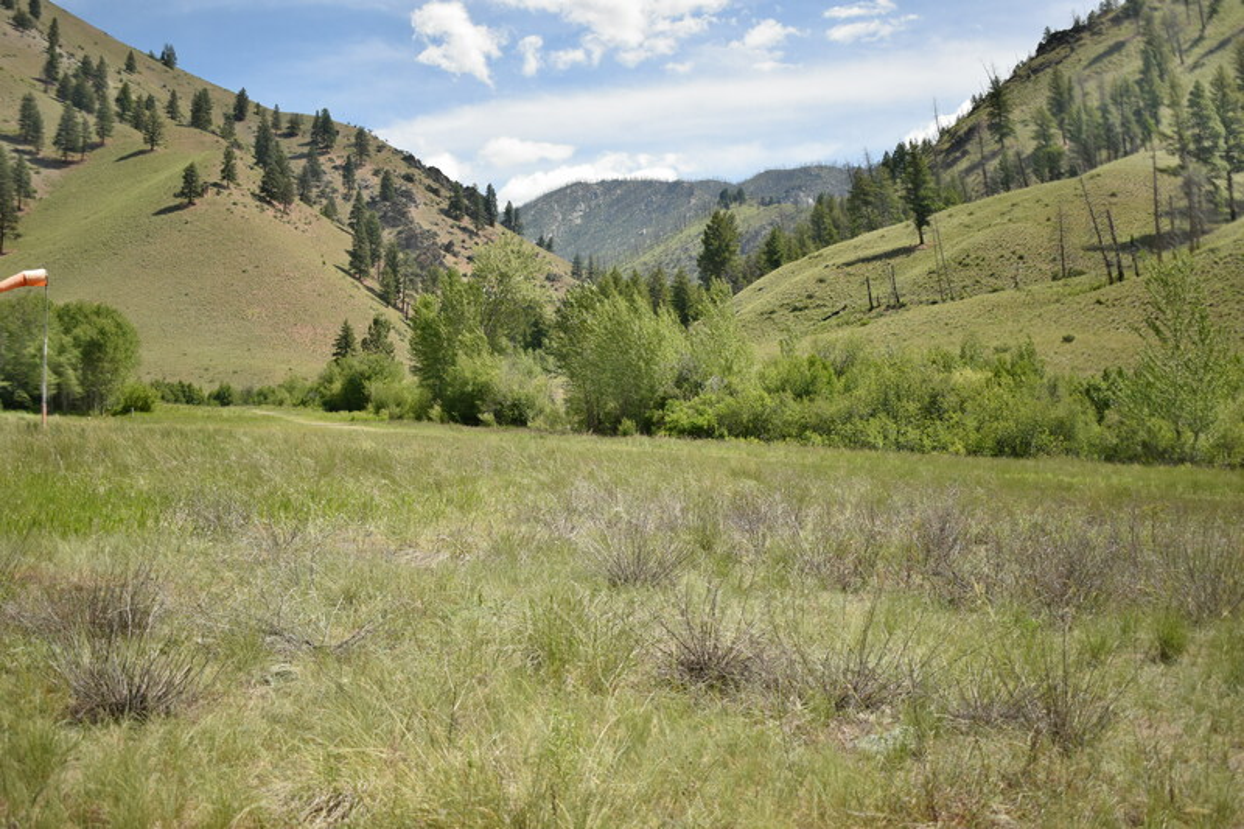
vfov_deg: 28.1
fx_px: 1658
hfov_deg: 41.1
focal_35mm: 48
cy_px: 414
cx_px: 622
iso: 640
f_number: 4.5
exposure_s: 1/1600
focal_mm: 32
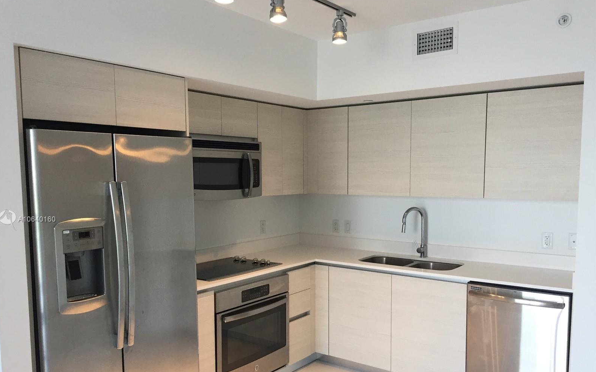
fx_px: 504
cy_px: 220
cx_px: 297
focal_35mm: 31
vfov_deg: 40.5
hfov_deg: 61.2
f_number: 2.2
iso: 50
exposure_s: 1/30
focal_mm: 4.15
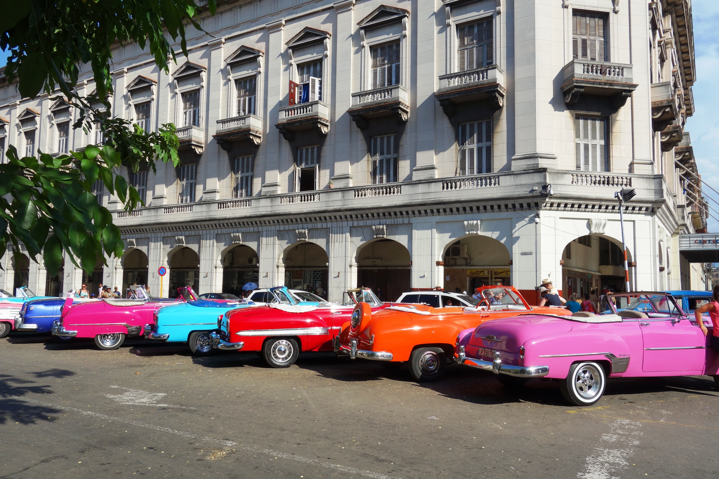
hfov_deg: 65.5
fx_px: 559
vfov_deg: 46.4
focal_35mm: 28
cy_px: 240
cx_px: 360
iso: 125
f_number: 5.6
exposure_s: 1/640
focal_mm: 10.4
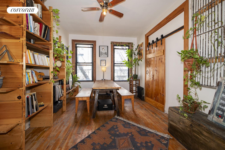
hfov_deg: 104.2
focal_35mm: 14
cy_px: 75
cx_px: 112
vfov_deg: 81.3
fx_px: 88
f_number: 8
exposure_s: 1/50
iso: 320
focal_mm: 14
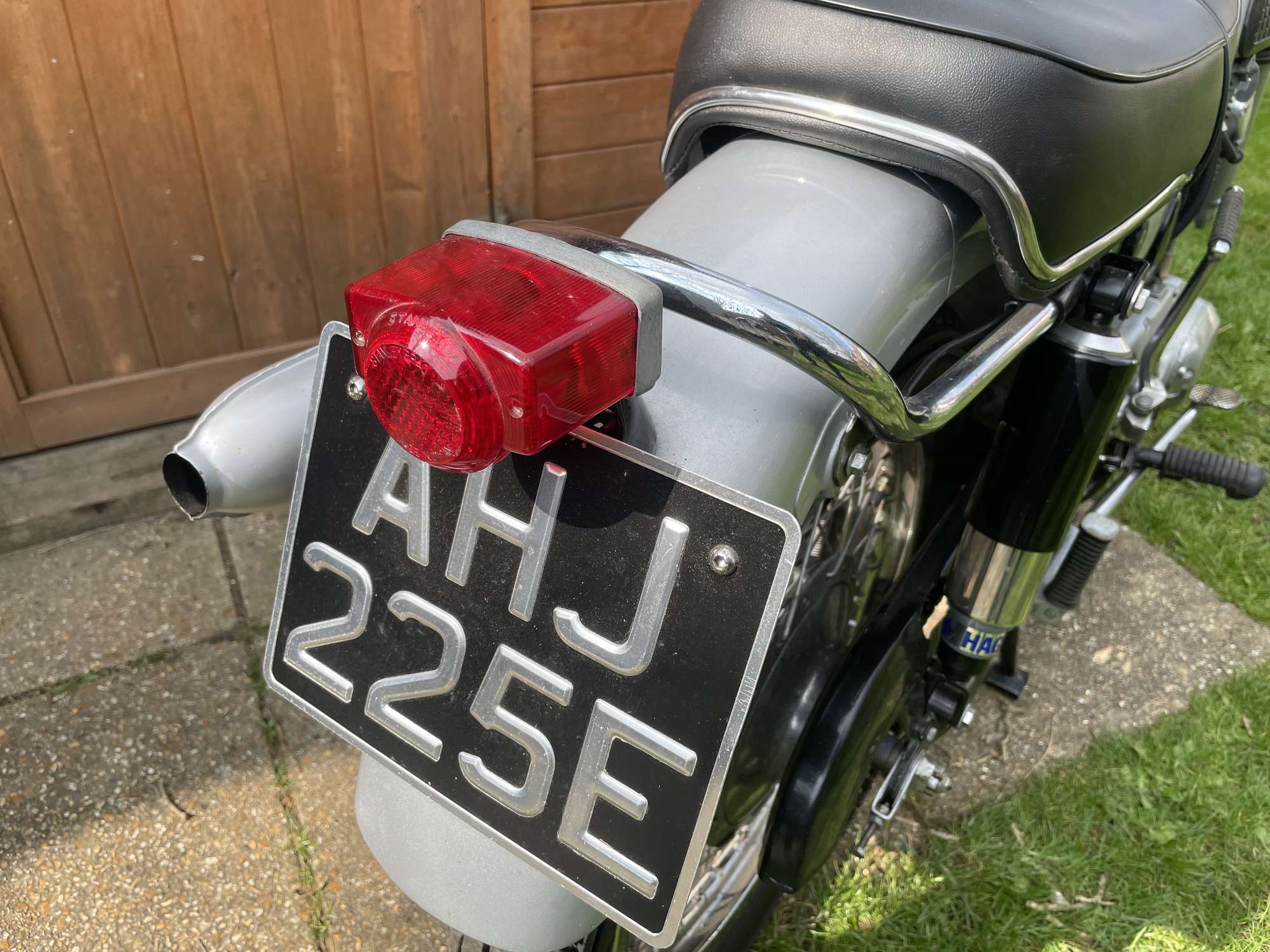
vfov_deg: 53.1
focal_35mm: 26
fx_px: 954
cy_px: 476
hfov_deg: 67.3
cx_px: 635
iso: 32
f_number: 1.6
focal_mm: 4.2
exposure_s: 1/955
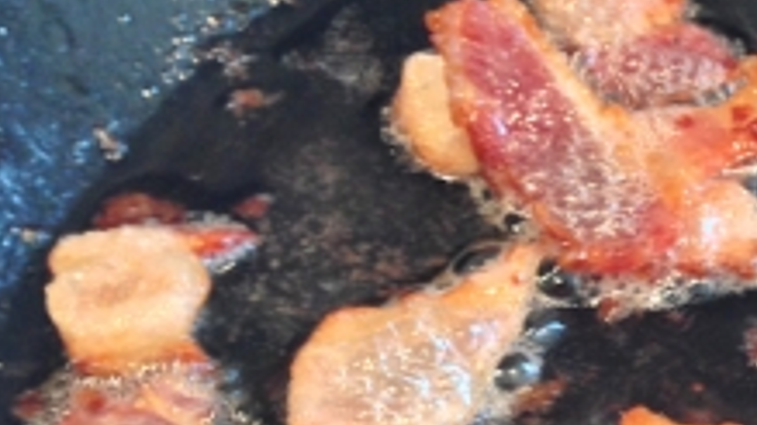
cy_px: 556
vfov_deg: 11.2
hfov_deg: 19.1
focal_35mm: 105
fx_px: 2107
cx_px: 933
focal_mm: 4.12
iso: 80
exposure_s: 1/20
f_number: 2.4
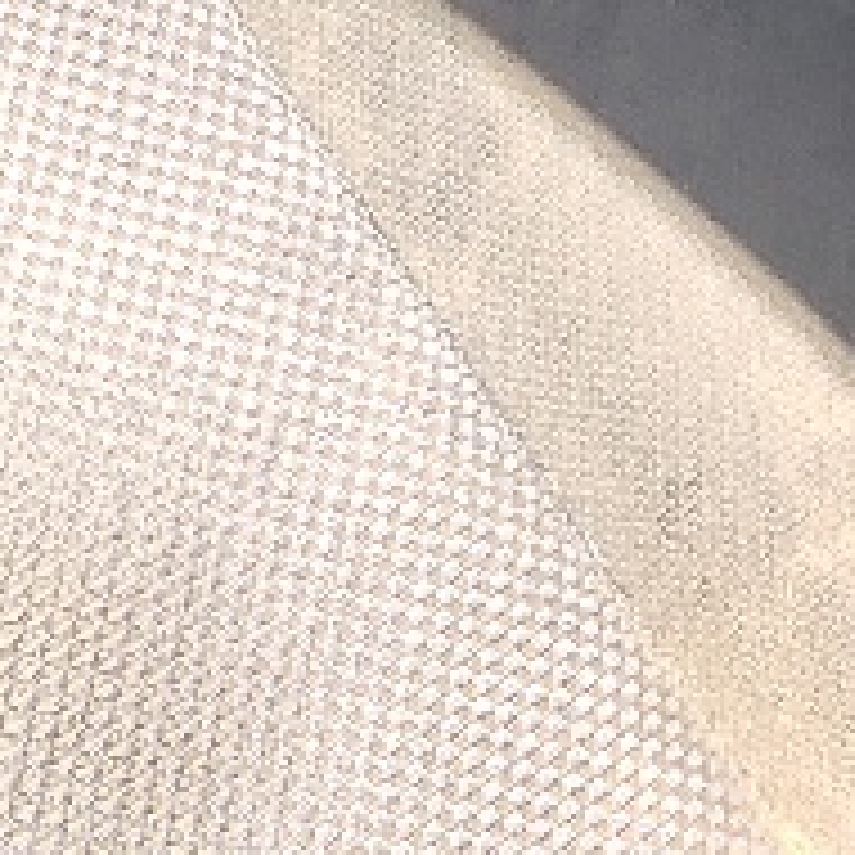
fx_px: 5421
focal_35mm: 194
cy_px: -1804
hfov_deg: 8.3
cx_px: -1197
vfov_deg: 7.7
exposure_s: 1/294
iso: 50
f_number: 1.5
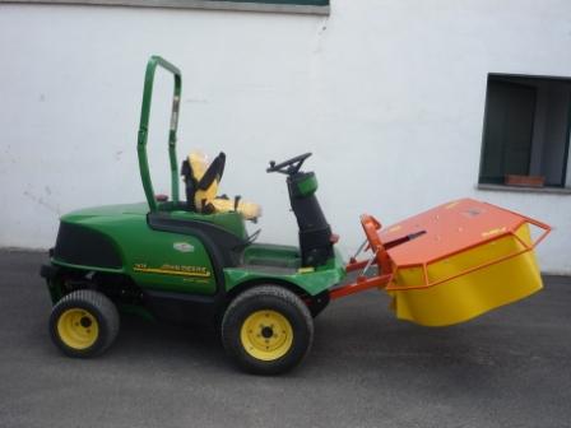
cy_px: 214
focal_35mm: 33
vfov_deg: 42.9
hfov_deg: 55.4
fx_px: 544
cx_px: 286
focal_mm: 5.8
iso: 100
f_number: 4
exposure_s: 1/250
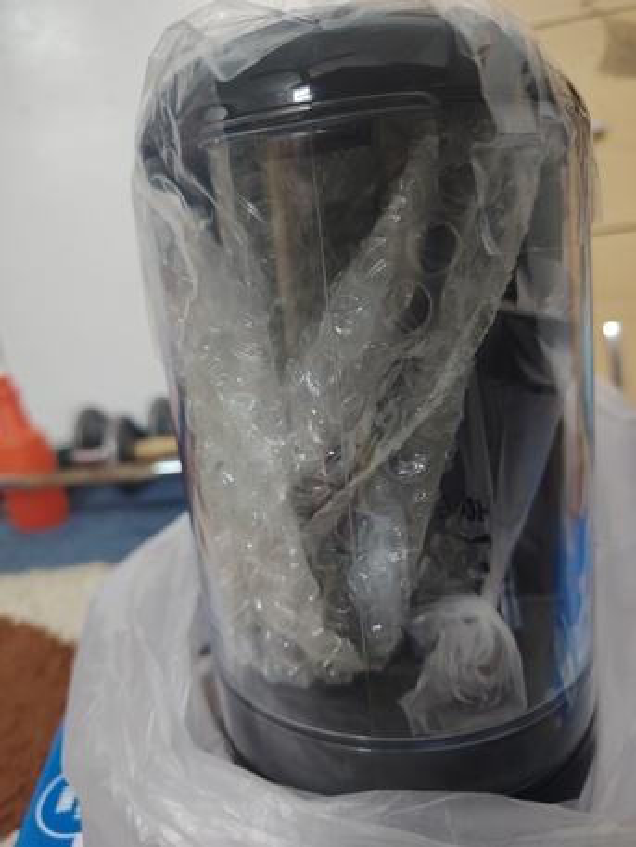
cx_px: 318
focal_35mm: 24
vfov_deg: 71.6
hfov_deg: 56.8
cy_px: 424
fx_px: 588
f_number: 1.75
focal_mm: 5.25
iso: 1994
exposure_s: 1/20
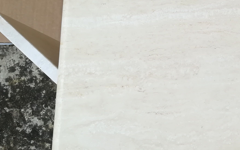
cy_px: 69
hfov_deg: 29.7
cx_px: 264
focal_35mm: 62
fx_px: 405
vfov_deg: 20.9
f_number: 2.2
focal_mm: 3.83
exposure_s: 1/110
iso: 50
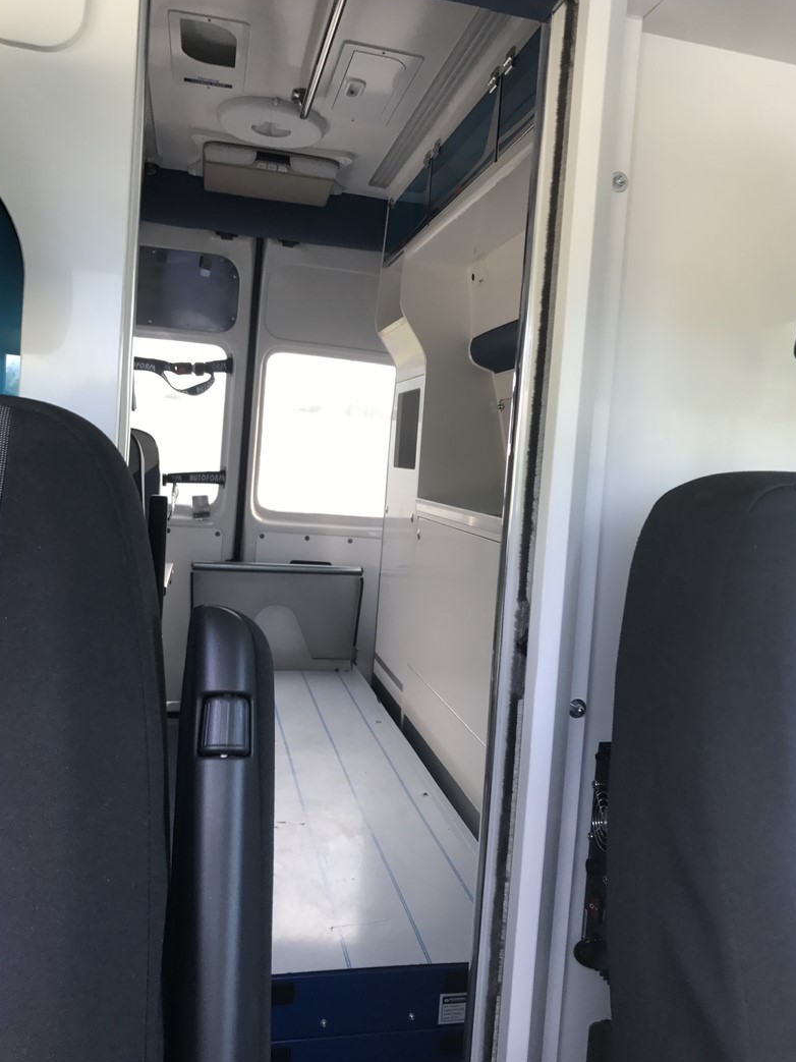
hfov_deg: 48.2
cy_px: 523
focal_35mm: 29
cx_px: 404
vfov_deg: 61.7
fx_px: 889
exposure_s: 1/90
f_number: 1.8
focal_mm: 3.99
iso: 40
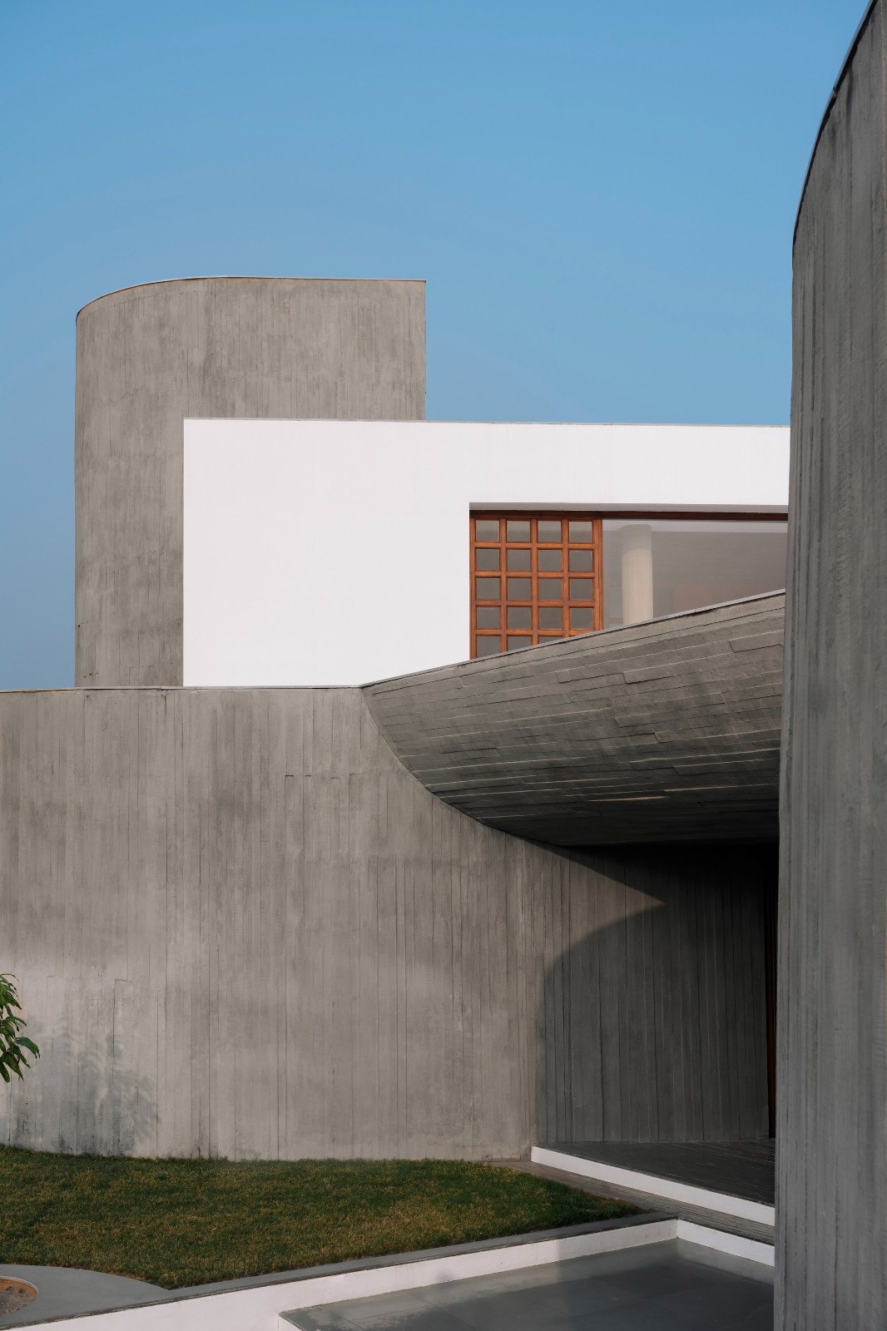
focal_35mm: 35
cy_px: 666
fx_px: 1294
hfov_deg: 37.8
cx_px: 444
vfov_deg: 54.4
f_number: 8
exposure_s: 1/50
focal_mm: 35
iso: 100
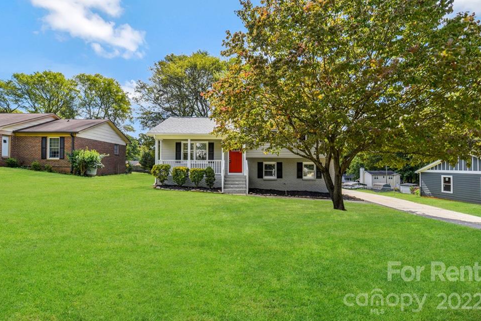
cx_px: 237
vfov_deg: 73.7
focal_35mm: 16
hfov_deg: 96.7
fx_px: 214
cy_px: 163
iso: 320
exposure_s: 1/400
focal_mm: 15
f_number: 8
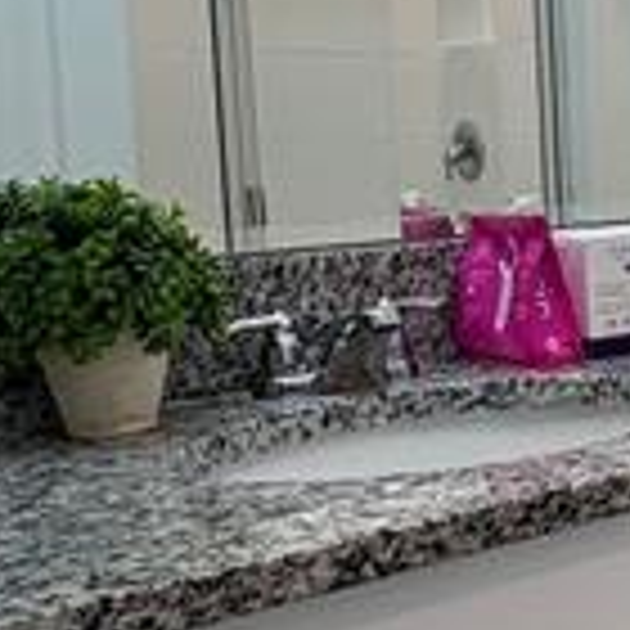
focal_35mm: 68
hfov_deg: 21.8
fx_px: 1400
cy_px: 252
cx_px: 904
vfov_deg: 25.3
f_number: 2.2
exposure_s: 1/120
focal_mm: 2.22
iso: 160
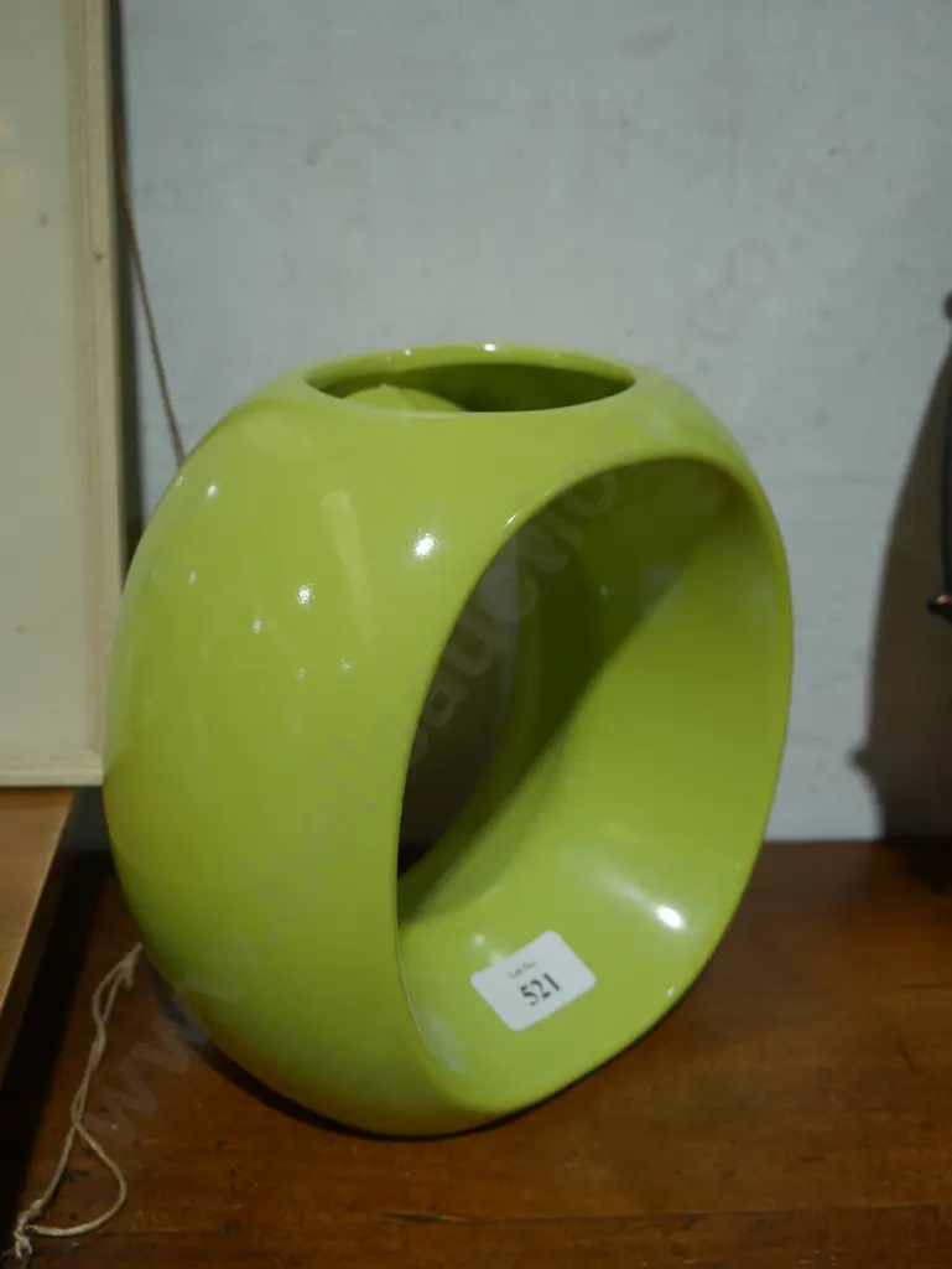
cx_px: 476
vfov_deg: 44.8
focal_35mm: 42
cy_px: 634
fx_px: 1539
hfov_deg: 34.4
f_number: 4.6
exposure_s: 1/60
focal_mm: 21
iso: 200
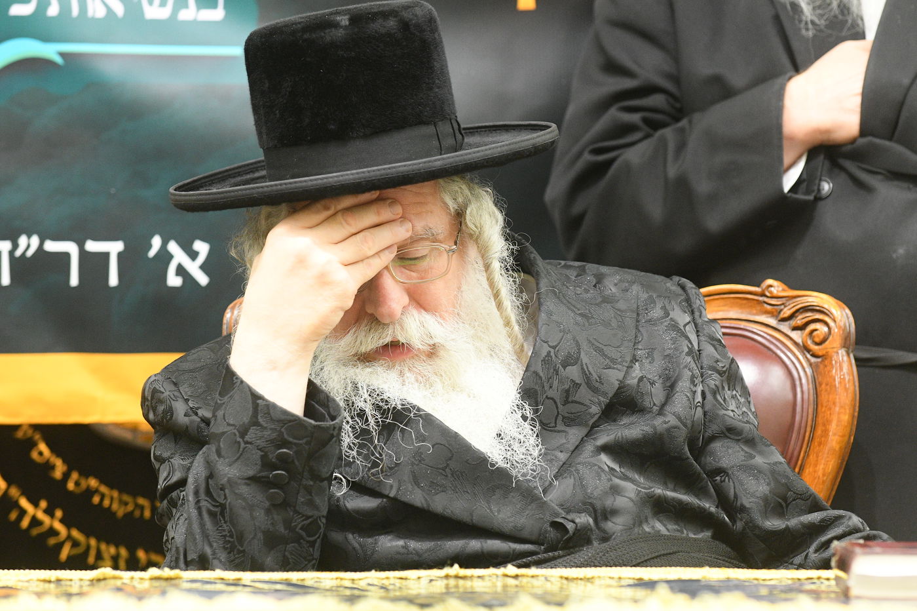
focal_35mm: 232
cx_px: 458
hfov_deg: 8.9
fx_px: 5906
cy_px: 306
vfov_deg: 5.9
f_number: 4
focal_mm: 155
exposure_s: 1/80
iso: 2500
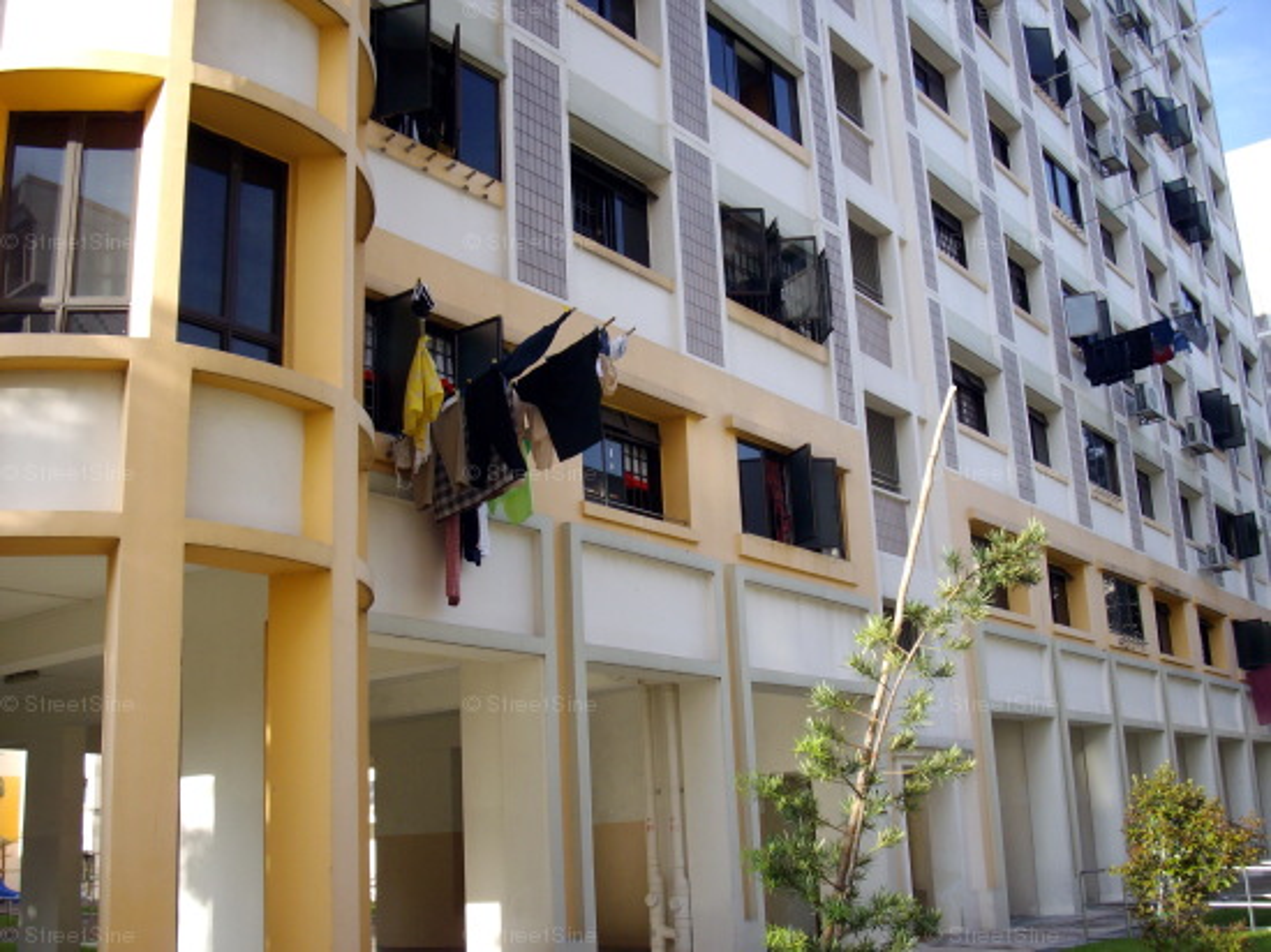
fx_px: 1358
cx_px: 636
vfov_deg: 38.6
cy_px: 476
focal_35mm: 37
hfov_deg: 50.2
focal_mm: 6.2
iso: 80
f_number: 2.8
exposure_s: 1/250
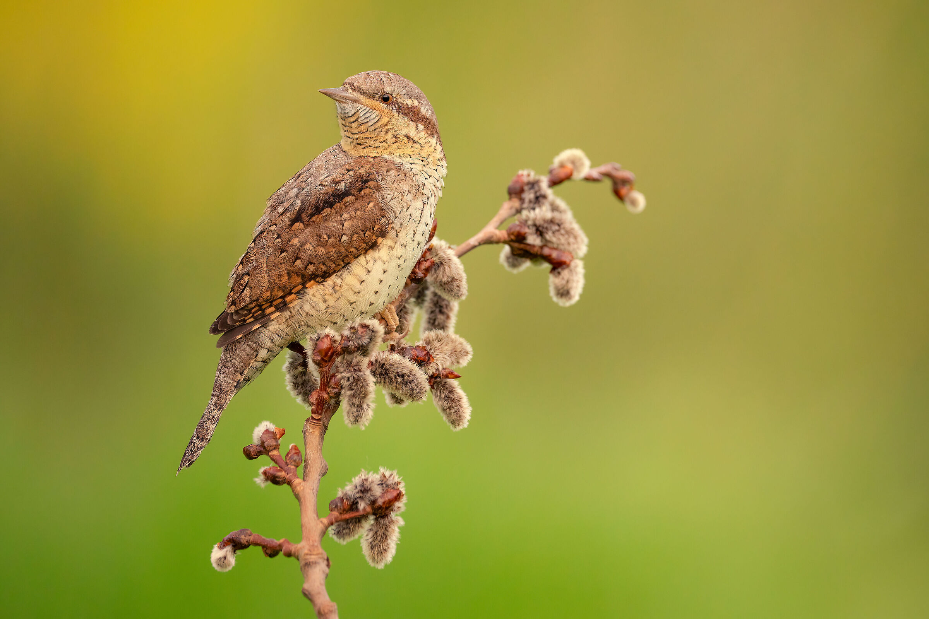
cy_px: 310
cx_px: 464
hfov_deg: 3.6
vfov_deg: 2.4
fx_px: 14863
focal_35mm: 576
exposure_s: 1/800
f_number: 6.3
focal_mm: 576
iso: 1600
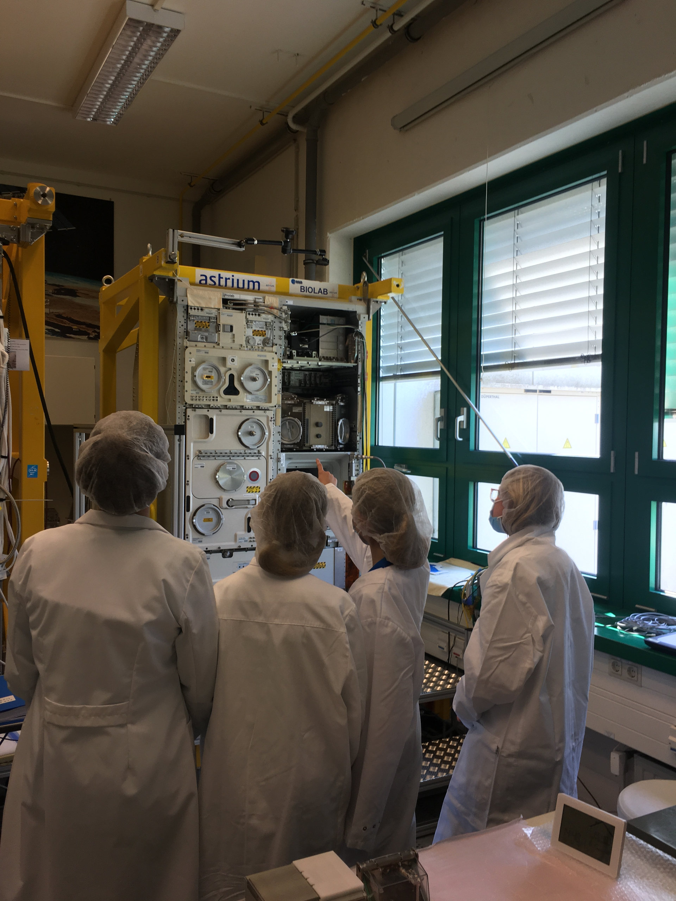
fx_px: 755
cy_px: 450
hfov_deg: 48.2
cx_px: 338
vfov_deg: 61.7
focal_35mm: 29
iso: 25
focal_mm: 4.15
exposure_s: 1/50
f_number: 2.2
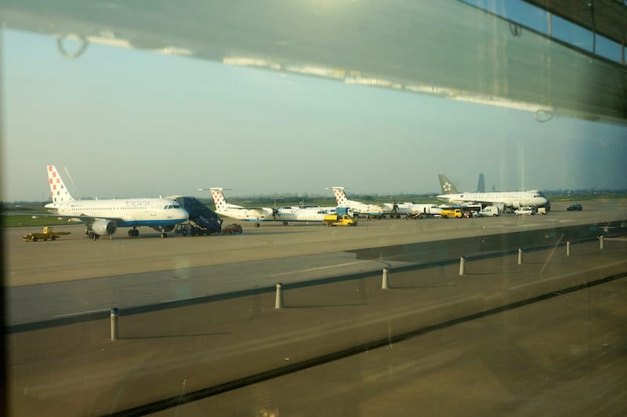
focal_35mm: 44
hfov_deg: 45.0
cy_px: 208
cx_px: 314
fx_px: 757
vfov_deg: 30.8
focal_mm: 29
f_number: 9
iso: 100
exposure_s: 1/160
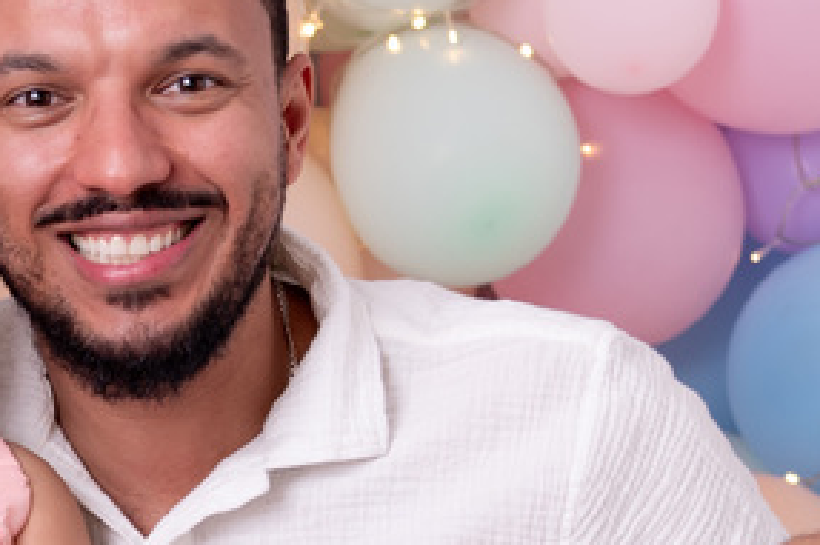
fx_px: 3619
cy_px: 763
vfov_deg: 8.5
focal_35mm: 159
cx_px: -60
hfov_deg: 12.7
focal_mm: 38
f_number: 4.5
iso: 100
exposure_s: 1/160
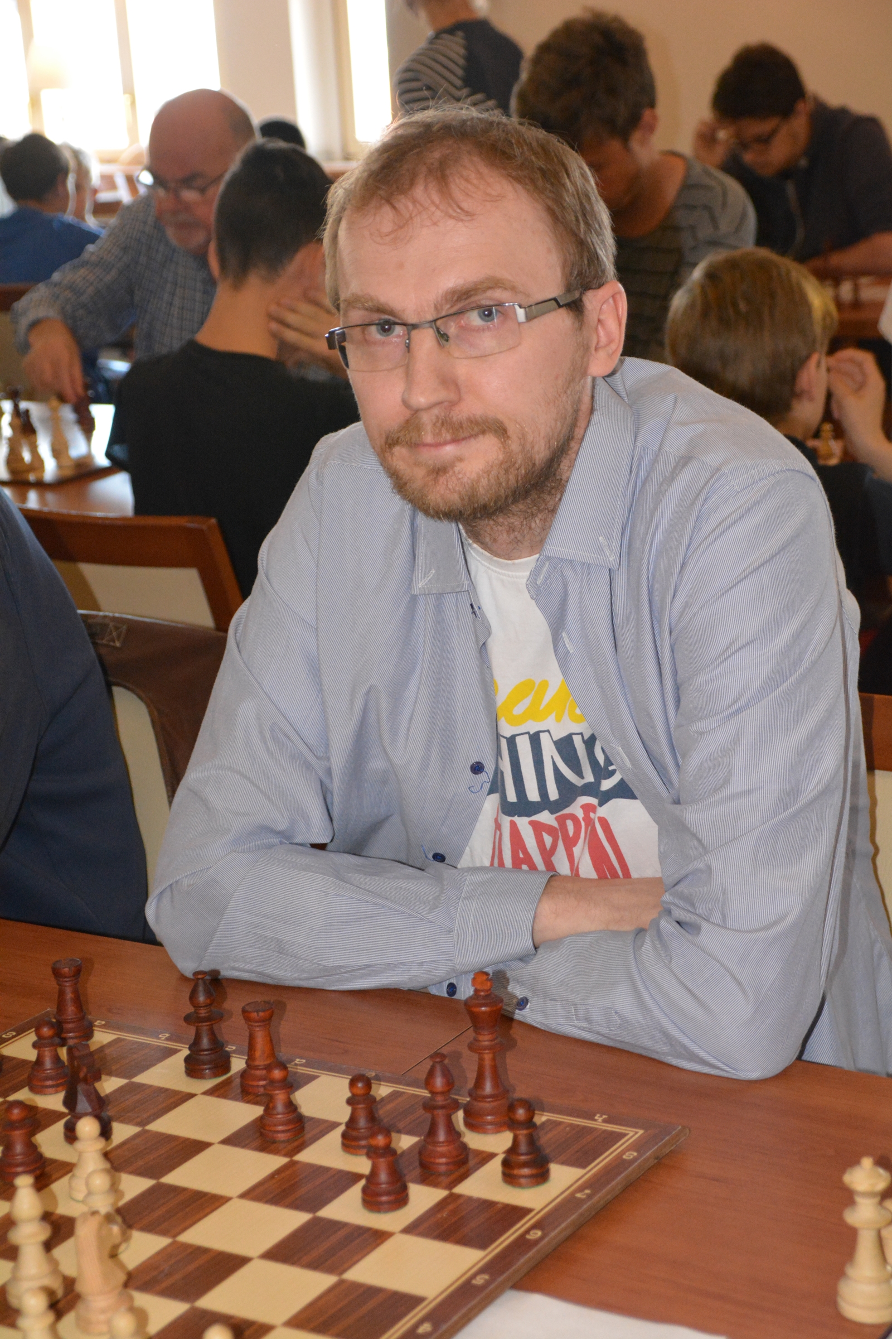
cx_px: 446
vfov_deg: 29.9
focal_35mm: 68
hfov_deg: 20.2
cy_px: 670
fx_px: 2509
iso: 3200
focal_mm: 45
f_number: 4.8
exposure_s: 1/60
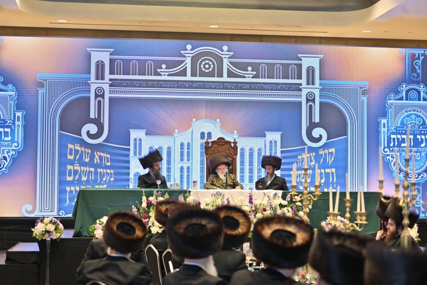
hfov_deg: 28.8
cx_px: 214
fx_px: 830
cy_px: 142
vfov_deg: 19.5
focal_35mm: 70
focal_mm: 70
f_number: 2.8
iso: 500
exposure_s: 1/100
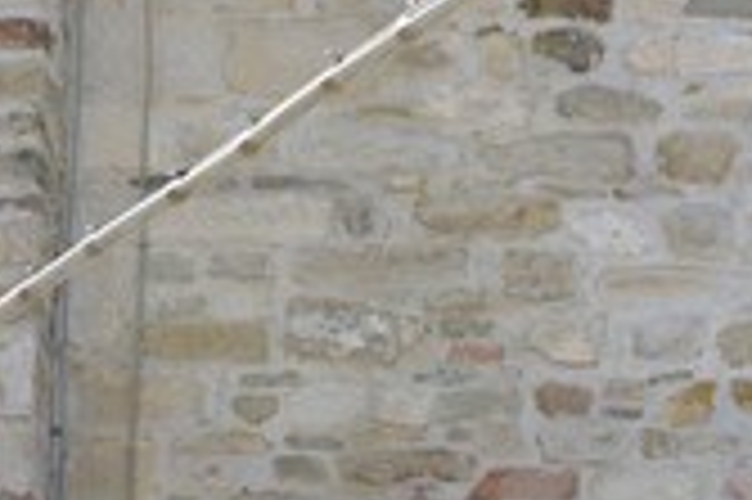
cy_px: 687
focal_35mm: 395
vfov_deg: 3.5
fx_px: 8243
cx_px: 905
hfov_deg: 5.2
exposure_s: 1/320
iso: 400
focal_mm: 88
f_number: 8
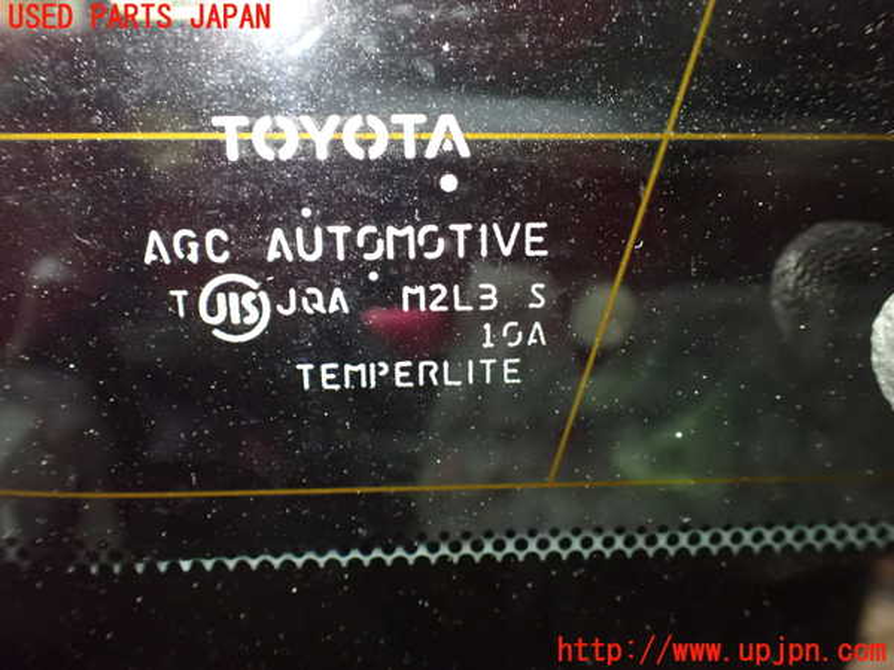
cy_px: 335
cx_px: 447
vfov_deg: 46.8
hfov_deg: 60.0
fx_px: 775
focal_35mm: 30
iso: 1600
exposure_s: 1/30
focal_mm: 5.4
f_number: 2.3
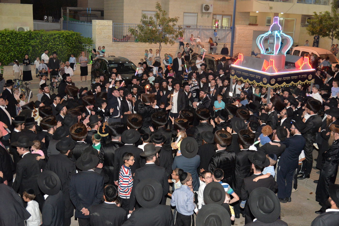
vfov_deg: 35.0
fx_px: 358
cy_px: 113
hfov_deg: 50.7
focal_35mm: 38
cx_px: 170
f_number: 4
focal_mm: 38
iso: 2500
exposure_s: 1/80
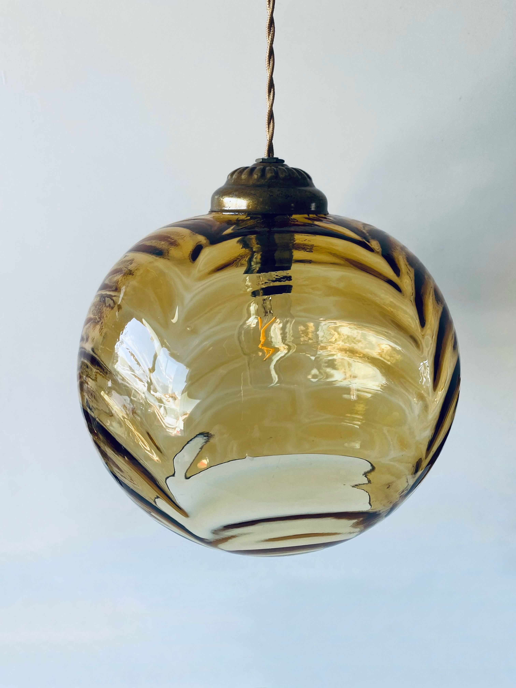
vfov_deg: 67.3
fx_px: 517
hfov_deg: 53.1
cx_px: 258
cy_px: 344
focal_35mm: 26
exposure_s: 1/121
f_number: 1.8
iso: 50
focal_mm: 4.25
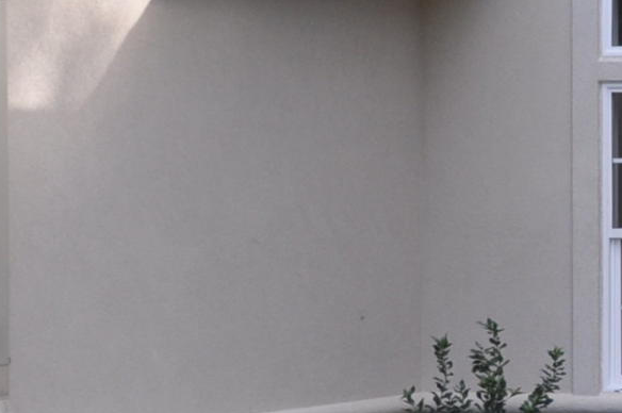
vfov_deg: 7.4
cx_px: 1472
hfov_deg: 9.8
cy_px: 242
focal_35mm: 185
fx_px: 3193
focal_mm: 24
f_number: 5.6
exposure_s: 1/125
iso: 360
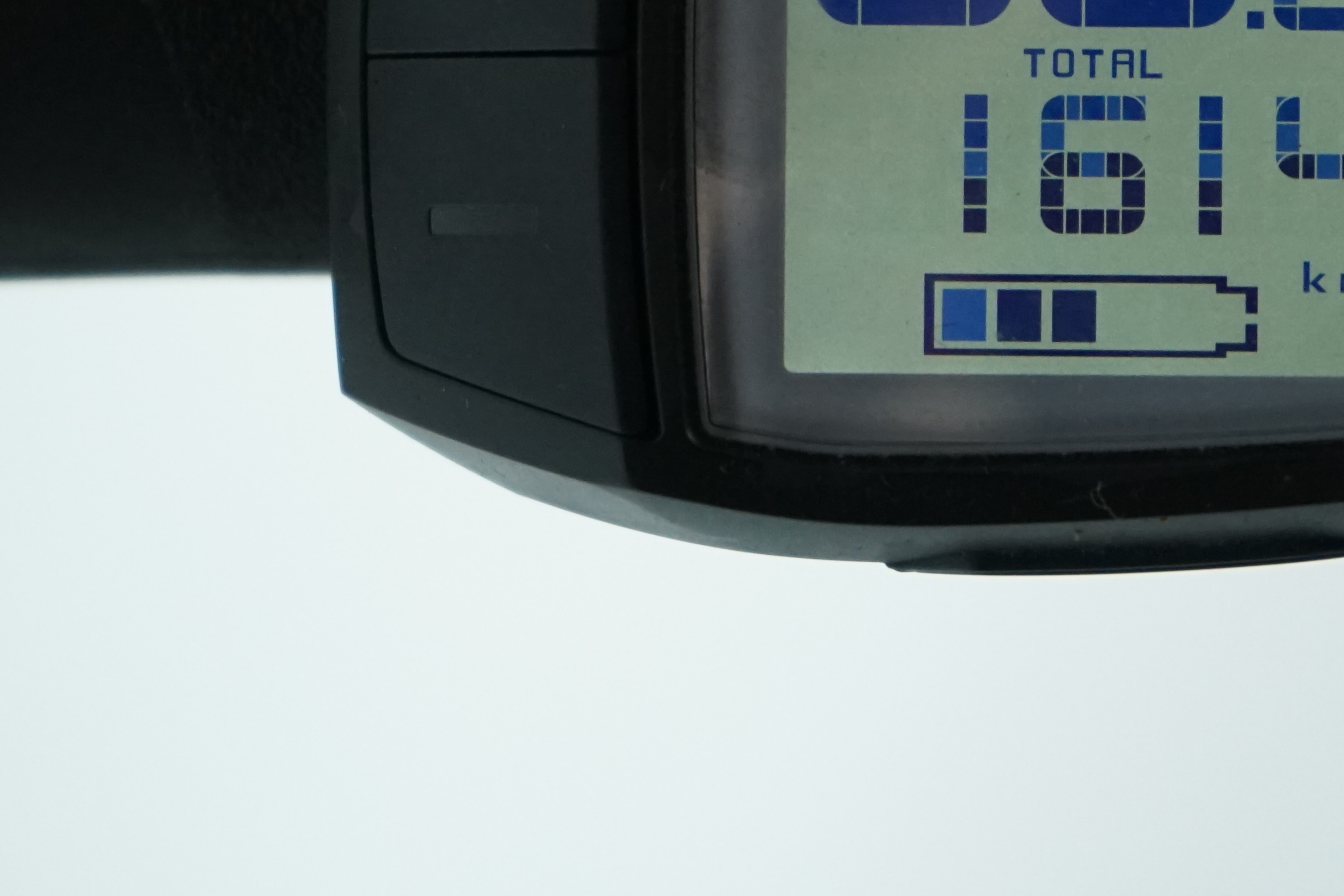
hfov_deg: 11.5
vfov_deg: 7.7
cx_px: 1112
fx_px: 6644
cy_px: -35
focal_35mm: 178
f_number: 5.6
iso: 2000
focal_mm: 70
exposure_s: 1/200
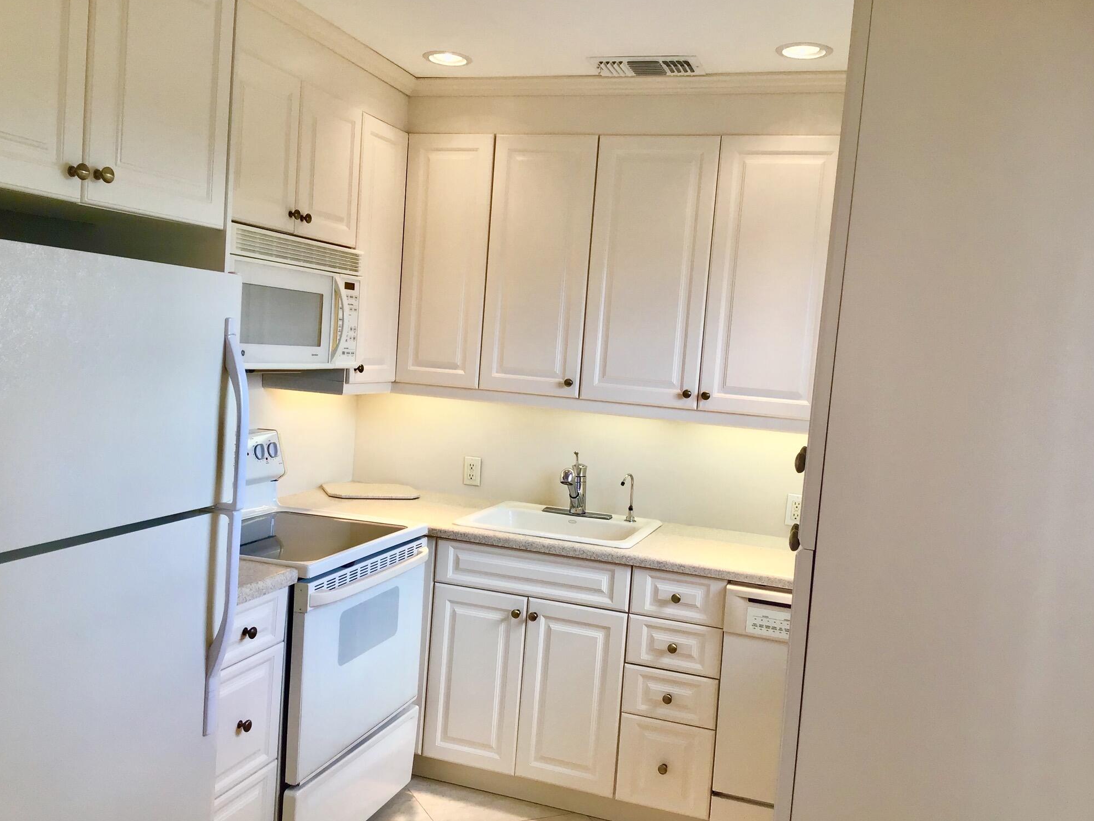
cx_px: 536
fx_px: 1011
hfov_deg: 56.8
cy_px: 417
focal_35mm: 32
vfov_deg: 44.2
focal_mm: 3.3
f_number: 2.4
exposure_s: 1/120
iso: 32
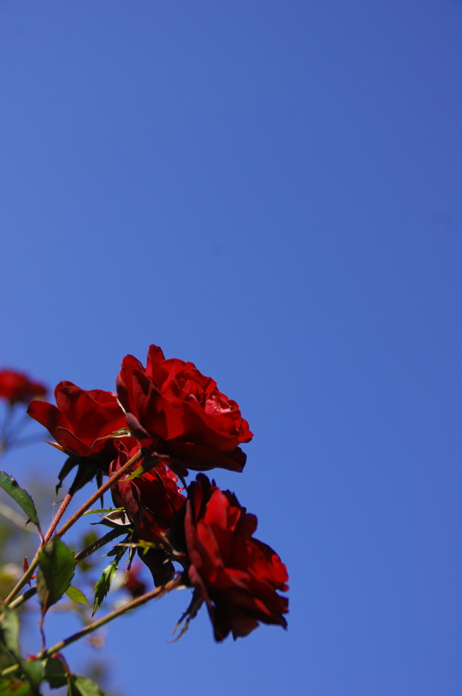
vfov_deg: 24.8
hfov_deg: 16.6
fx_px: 1583
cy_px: 348
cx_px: 231
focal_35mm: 82
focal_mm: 55
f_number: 7.1
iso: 200
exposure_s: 1/640
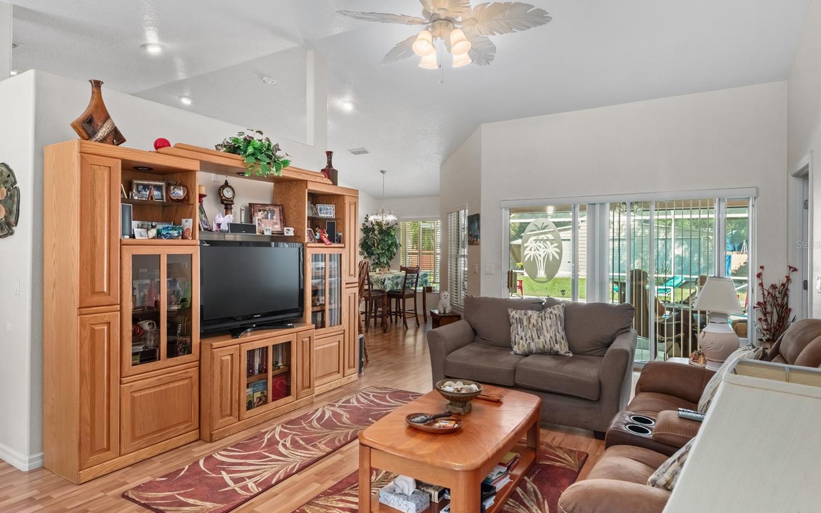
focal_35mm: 21
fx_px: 459
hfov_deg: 83.6
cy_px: 244
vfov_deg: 58.3
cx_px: 419
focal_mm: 13
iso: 250
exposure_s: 1/1.67
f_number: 9
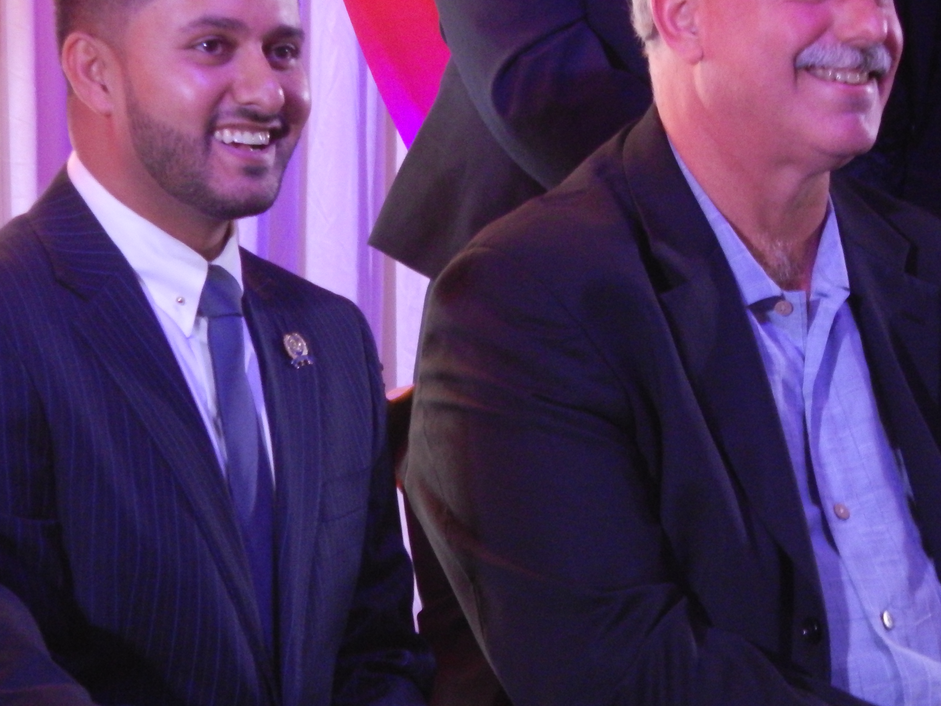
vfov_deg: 1.6
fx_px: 25254
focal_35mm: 929
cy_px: 281
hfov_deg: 2.1
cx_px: 561
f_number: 5.8
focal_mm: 120
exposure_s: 1/15
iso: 800
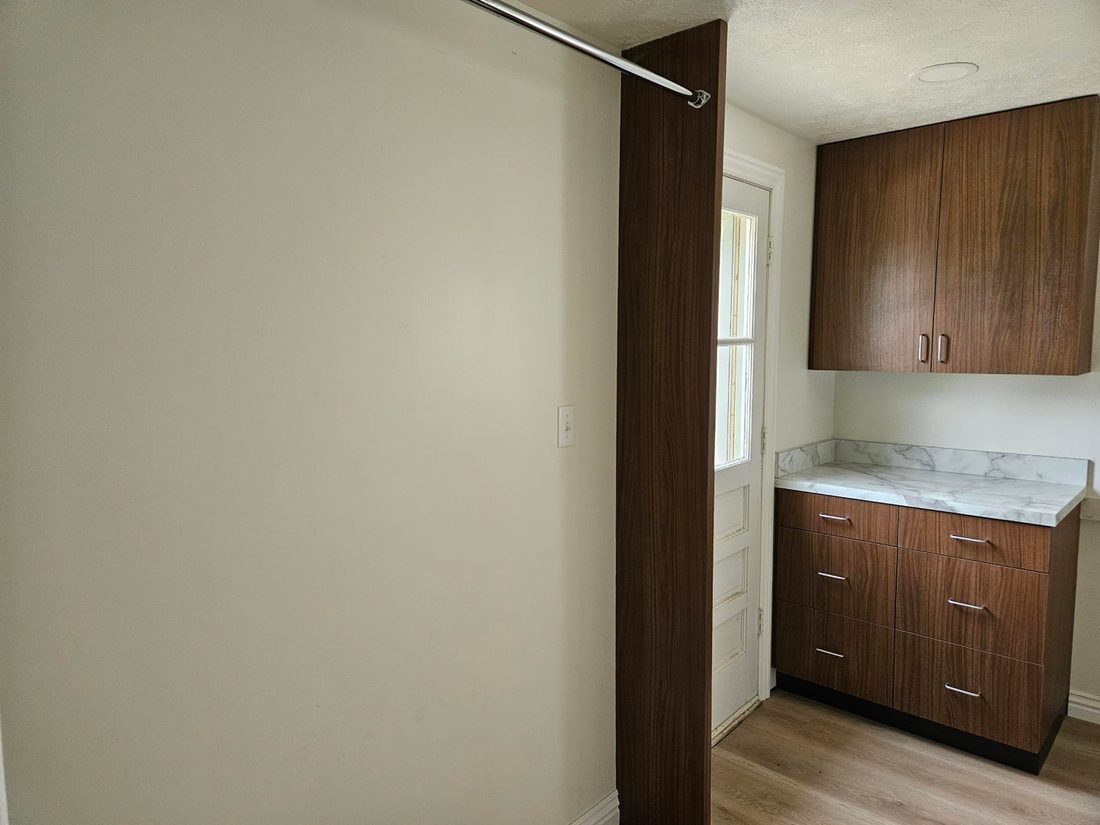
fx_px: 731
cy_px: 412
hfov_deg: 73.9
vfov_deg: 58.9
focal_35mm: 23
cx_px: 550
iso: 400
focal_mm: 5.4
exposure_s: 1/359
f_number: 1.8
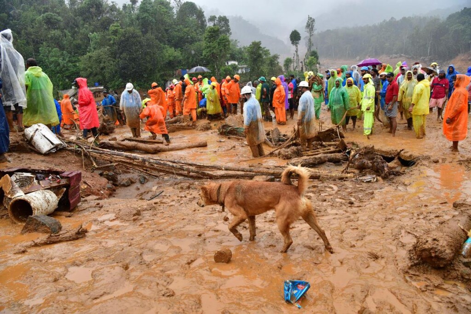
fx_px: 314
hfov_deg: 73.7
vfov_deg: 53.1
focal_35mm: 24
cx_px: 236
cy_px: 157
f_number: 9
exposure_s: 1/2000
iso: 1000
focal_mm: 24
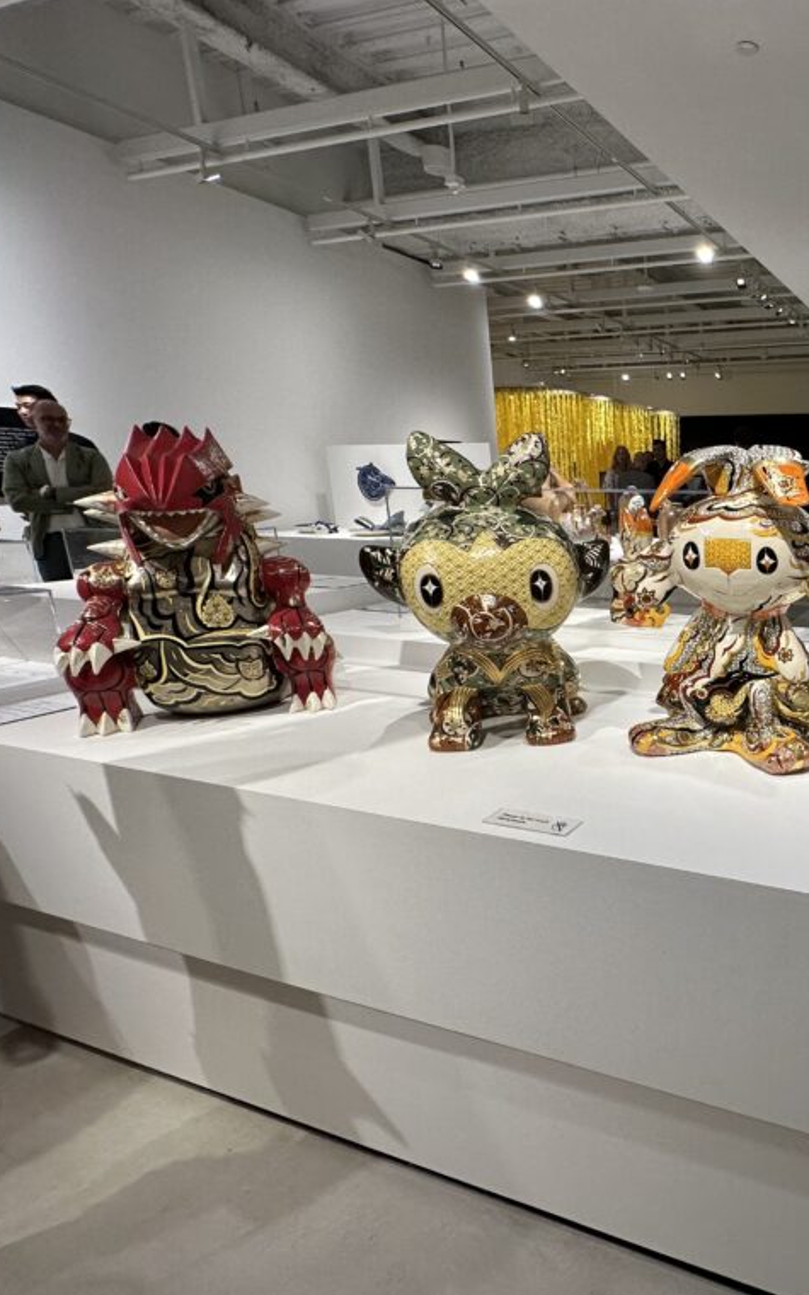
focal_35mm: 20
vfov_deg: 85.1
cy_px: 651
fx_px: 706
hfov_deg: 50.7
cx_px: 768
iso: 125
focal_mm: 2.22
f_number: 2.2
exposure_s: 1/120
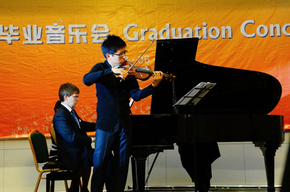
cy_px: 96
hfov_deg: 29.9
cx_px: 145
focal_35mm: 68
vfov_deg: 20.1
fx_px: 543
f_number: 5
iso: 3200
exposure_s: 1/50
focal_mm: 45
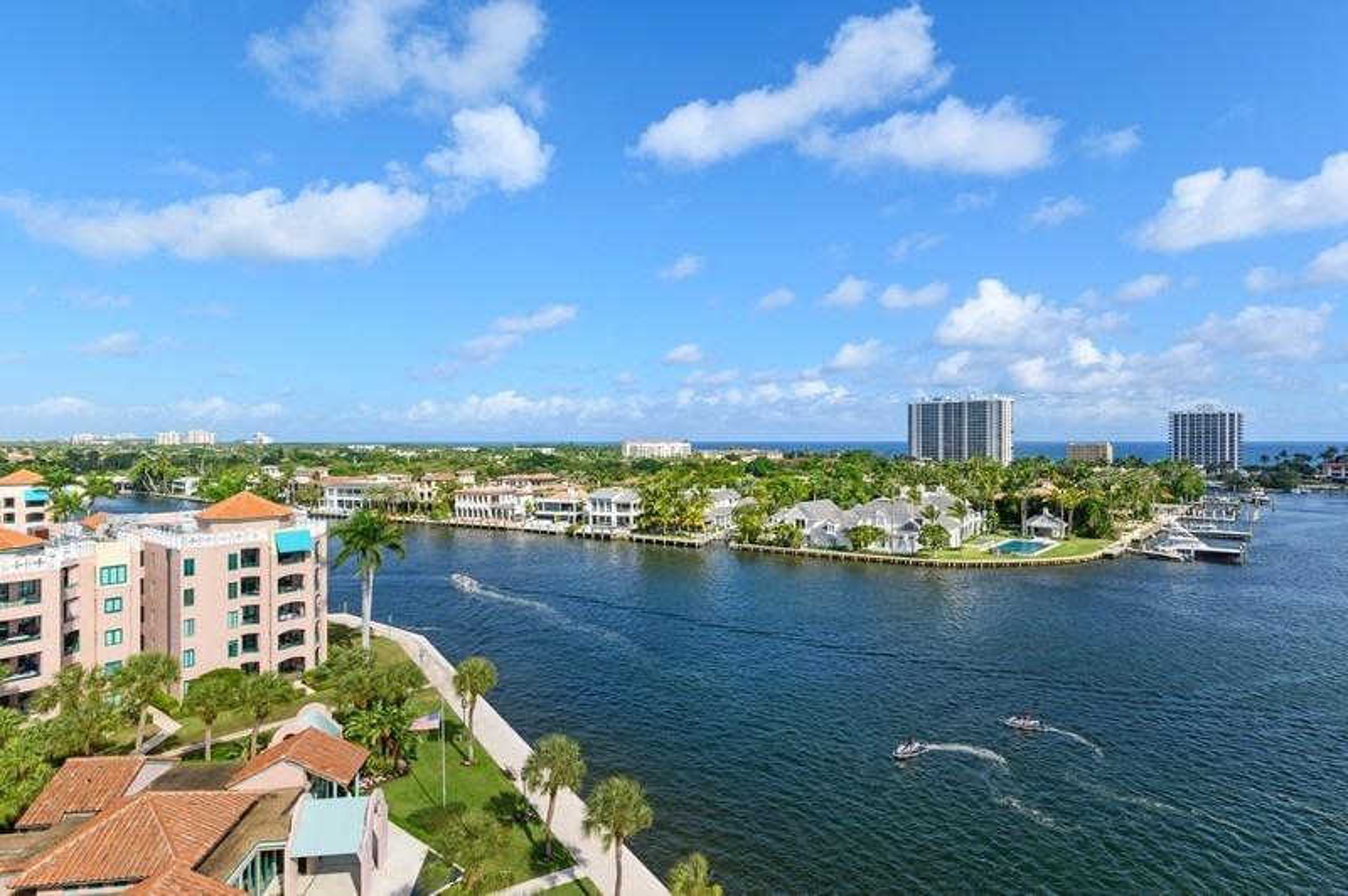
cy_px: 448
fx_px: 711
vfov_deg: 64.5
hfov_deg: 87.0
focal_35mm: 19
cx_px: 674
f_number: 11
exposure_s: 1/125
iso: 100
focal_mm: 19
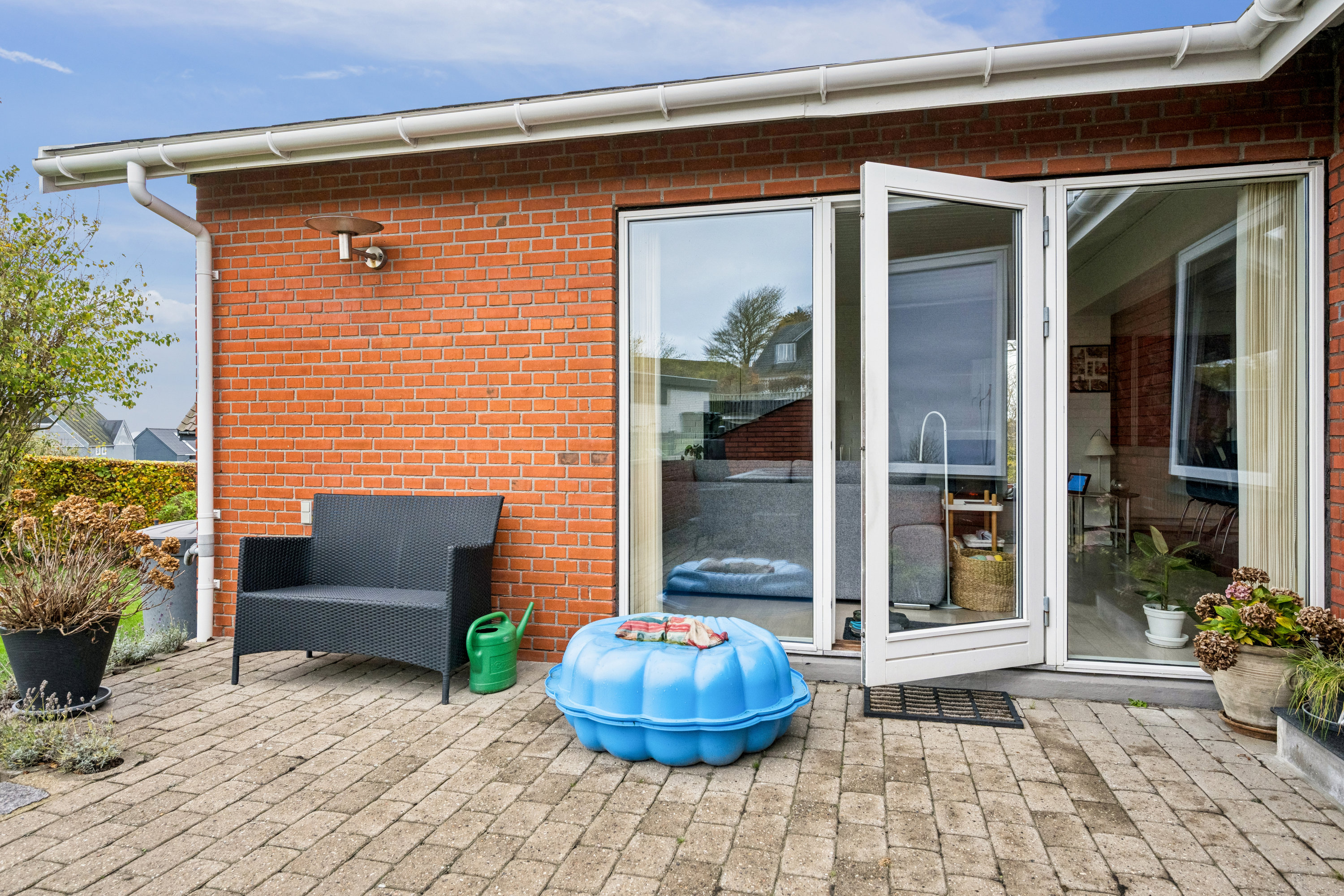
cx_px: 672
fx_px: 747
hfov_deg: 84.0
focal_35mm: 20
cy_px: 448
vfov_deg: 61.9
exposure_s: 1/100
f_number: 7.1
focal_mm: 20
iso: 1250
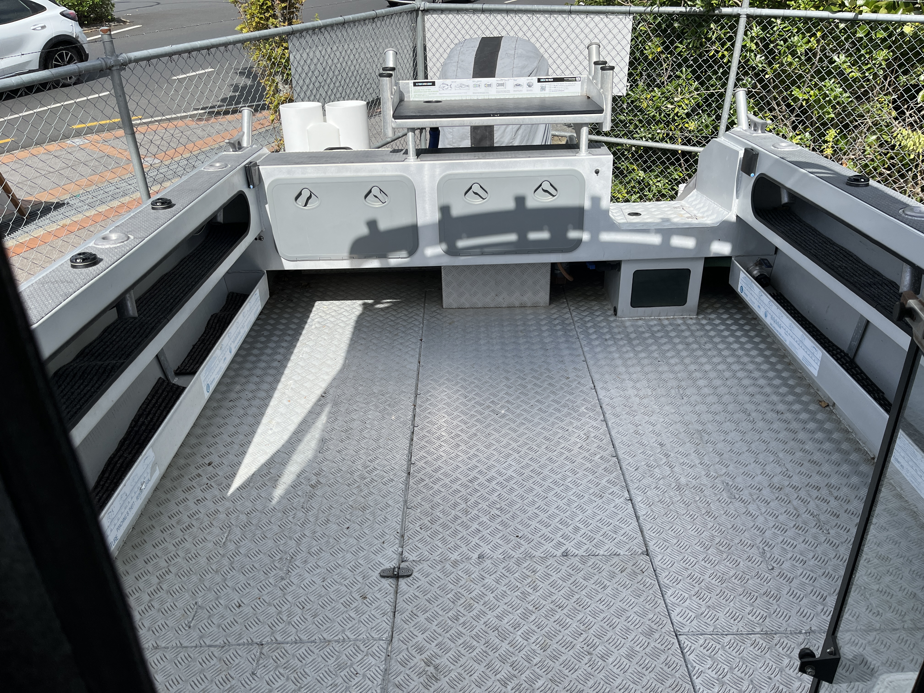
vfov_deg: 53.1
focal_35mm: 26
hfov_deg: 67.3
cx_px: 462
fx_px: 694
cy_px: 346
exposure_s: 1/3311
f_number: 1.6
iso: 50
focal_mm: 5.1
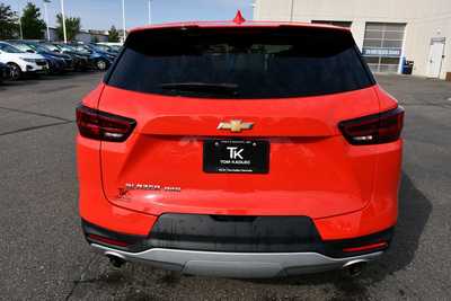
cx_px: 226
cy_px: 150
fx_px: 376
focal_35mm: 30
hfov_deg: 61.9
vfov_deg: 43.6
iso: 100
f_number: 8
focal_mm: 20
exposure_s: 1/250
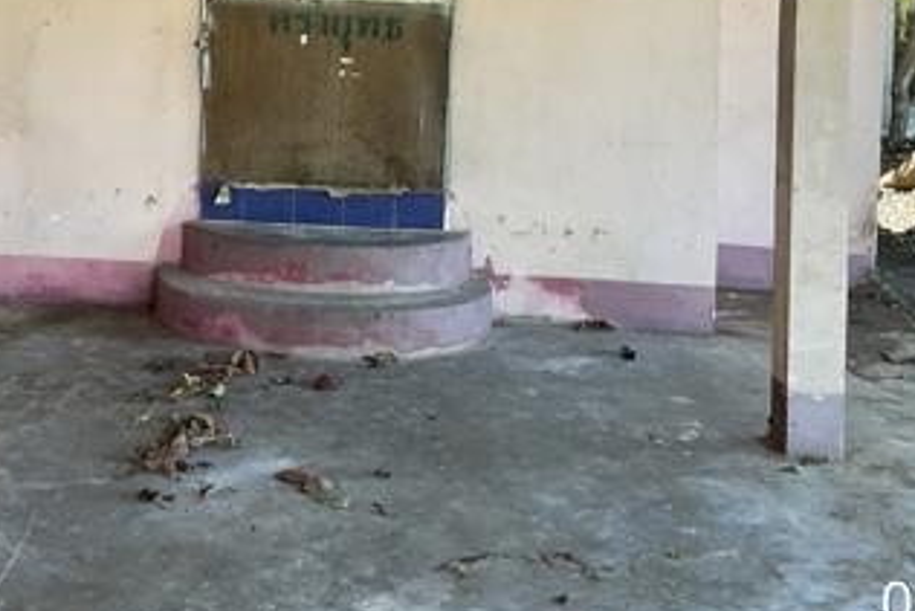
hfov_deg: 31.6
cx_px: 284
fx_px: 1602
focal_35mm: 63
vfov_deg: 20.8
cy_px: -22
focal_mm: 3
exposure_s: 1/100
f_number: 1.8
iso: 25
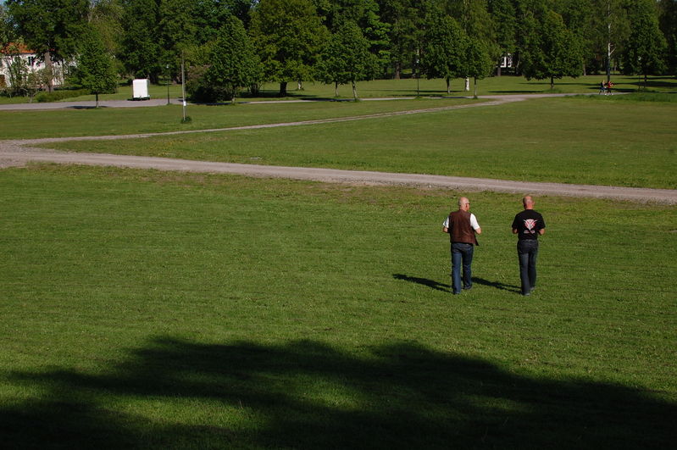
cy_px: 225
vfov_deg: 25.7
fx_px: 986
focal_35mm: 52
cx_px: 338
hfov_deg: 37.9
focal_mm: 35
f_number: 9
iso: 200
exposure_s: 1/320
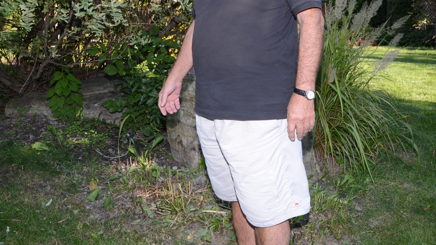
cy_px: 64
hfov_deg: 46.1
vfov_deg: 26.8
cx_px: 263
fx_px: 509
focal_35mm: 44
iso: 1000
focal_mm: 24
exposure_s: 1/250
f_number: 10
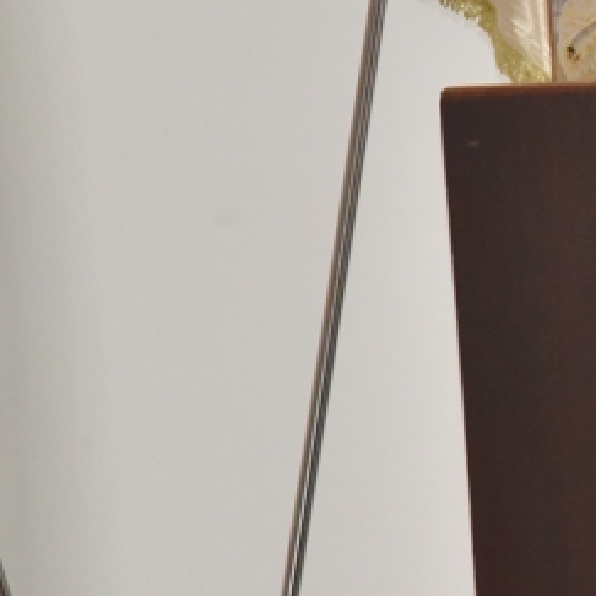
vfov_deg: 4.1
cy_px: -139
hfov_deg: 4.0
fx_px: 8376
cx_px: 986
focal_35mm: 430
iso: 3200
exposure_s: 1/250
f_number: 11
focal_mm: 120
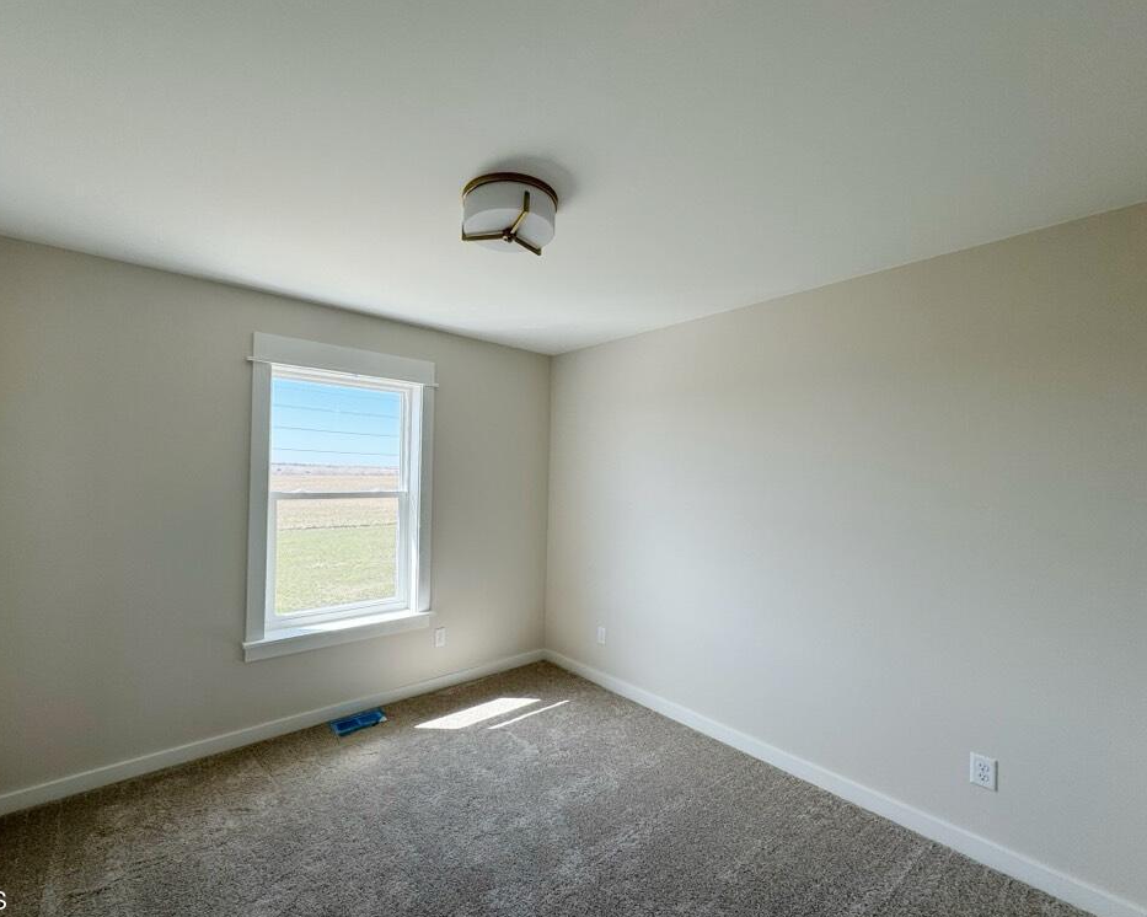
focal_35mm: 15
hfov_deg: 96.7
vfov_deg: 84.0
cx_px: 537
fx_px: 509
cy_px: 471
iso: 40
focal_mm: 2.22
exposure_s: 1/340
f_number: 2.2
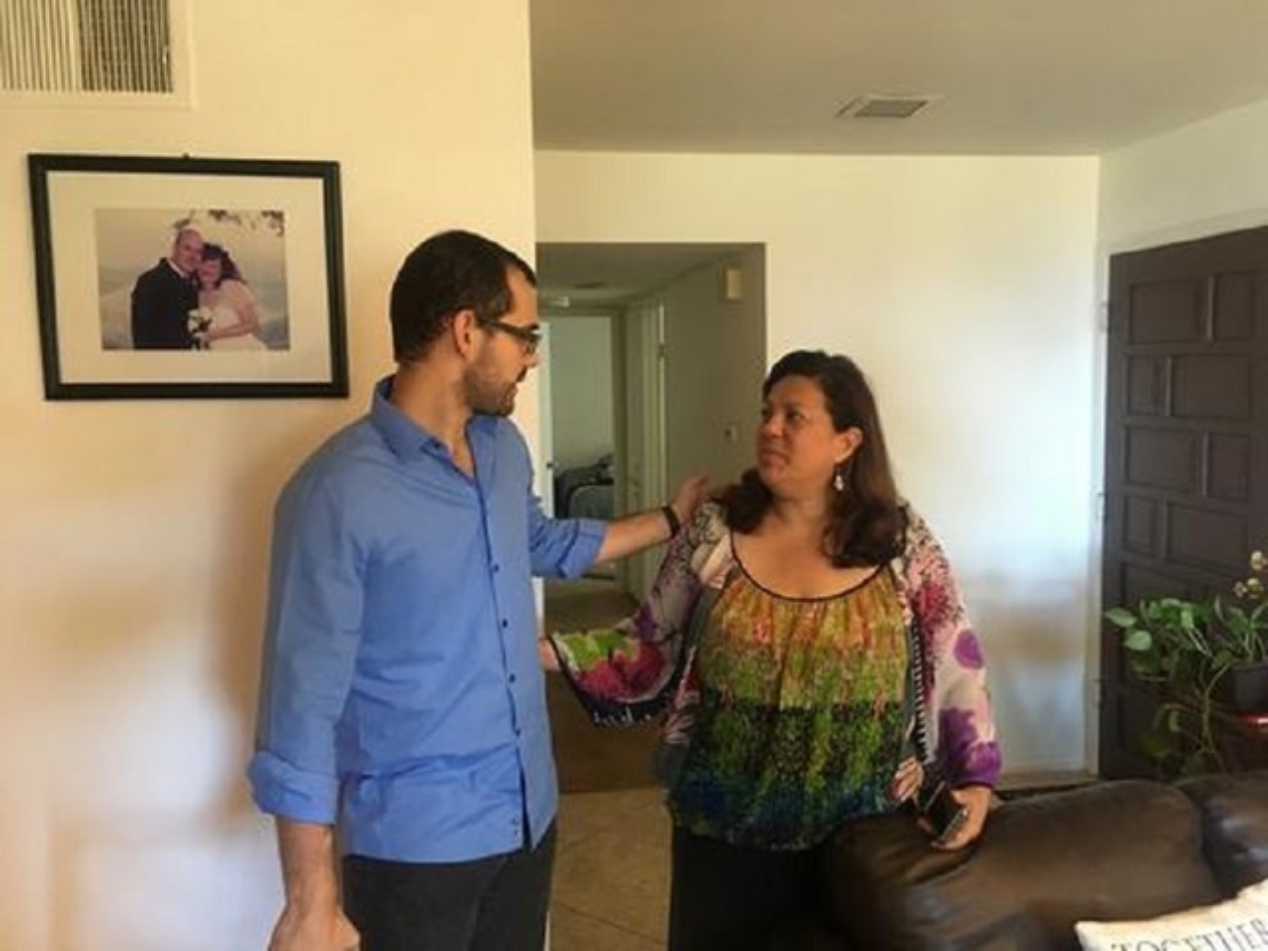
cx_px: 634
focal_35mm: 29
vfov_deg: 48.2
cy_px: 476
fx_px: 1062
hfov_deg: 61.7
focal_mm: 4.15
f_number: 2.2
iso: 200
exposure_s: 1/17
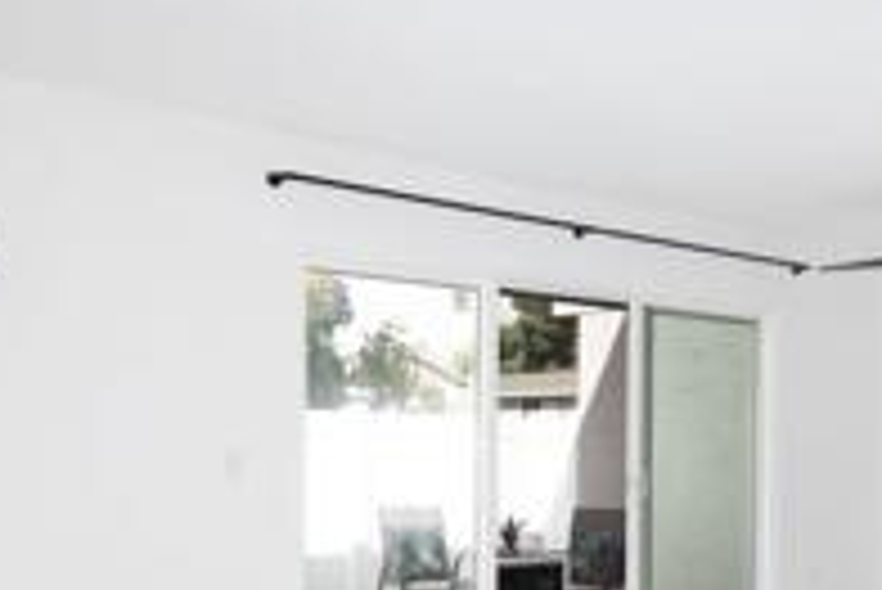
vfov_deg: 27.0
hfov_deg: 39.3
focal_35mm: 49
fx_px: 1201
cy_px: 484
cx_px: 657
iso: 320
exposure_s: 1/250
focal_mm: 15
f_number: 7.1
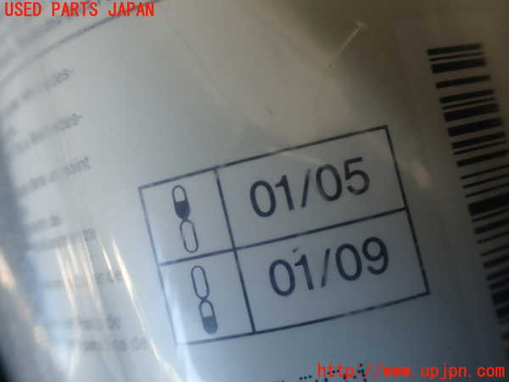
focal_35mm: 30
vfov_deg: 46.8
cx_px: 254
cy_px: 191
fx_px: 441
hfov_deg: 60.0
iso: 125
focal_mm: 5.4
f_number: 2.3
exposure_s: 1/125
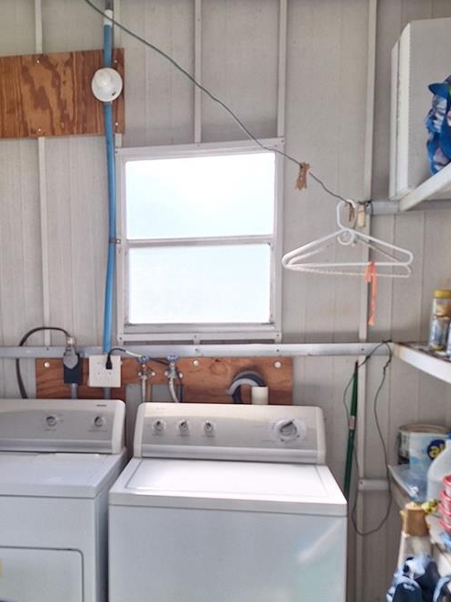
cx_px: 117
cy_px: 388
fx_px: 729
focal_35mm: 42
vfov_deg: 44.3
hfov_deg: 33.7
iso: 40
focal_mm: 5.54
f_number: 1.8
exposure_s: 1/202
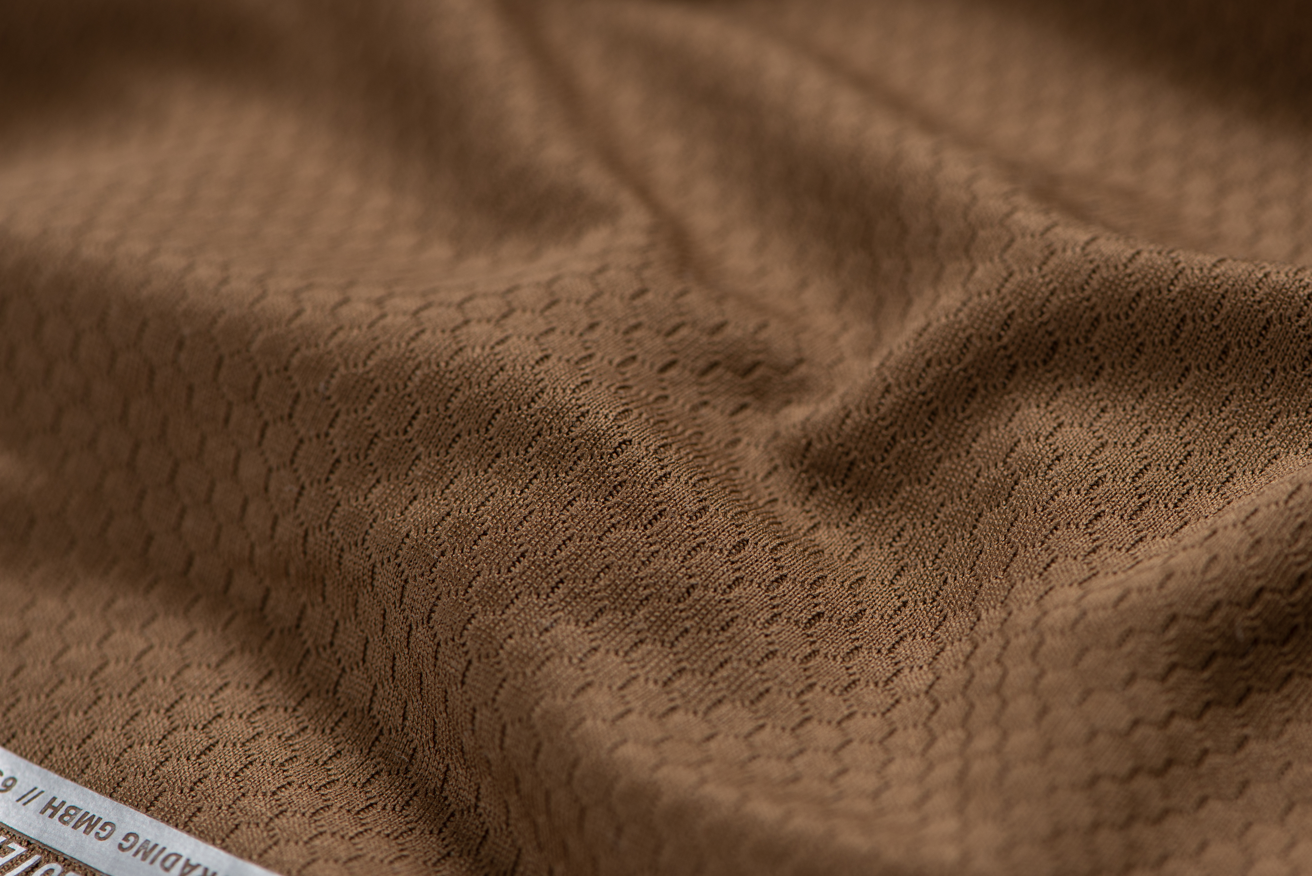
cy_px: 421
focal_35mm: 144
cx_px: 817
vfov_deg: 9.5
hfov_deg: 14.2
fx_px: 5249
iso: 100
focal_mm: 105
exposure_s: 1/160
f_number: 9
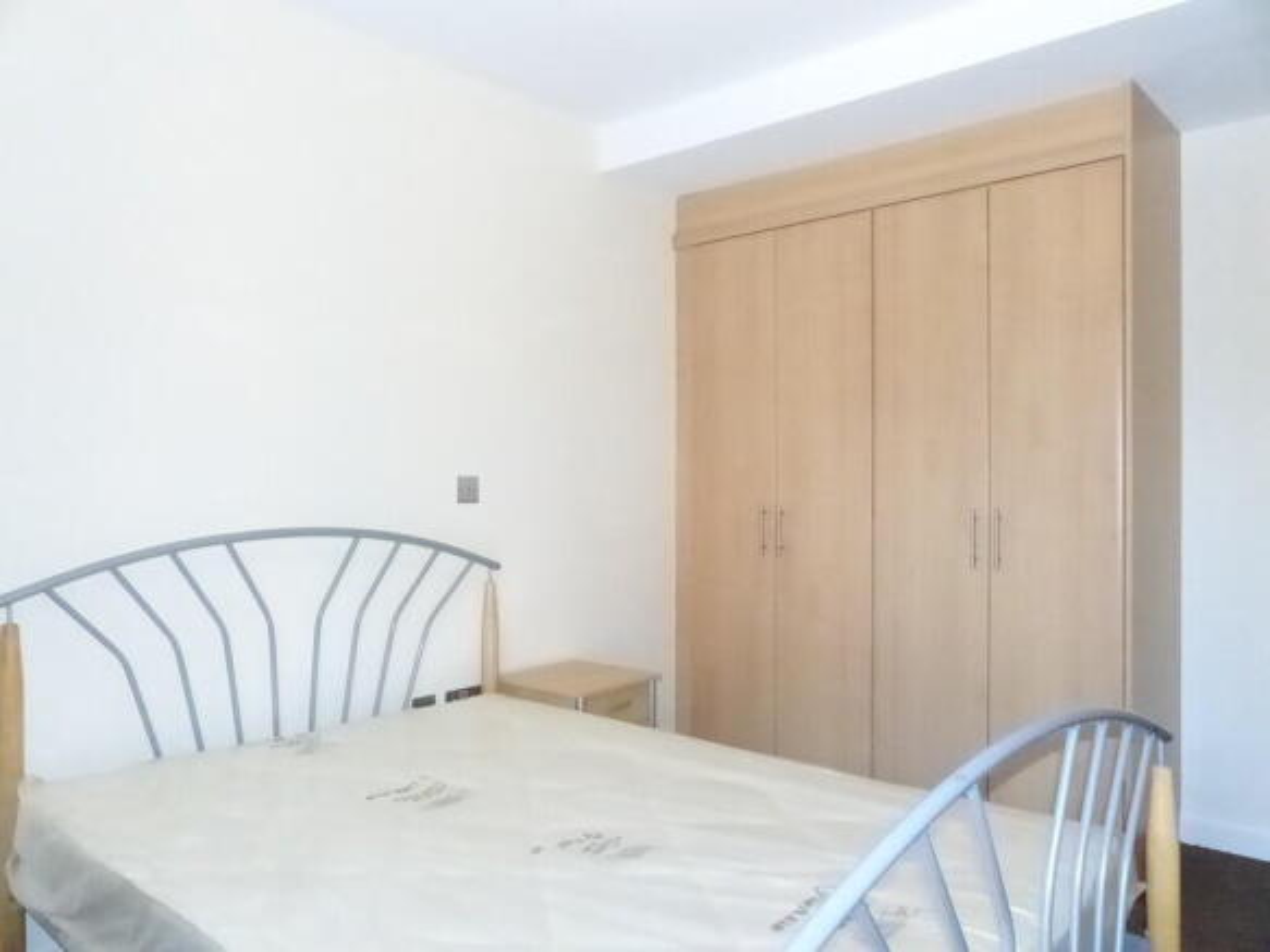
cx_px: 635
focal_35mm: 25
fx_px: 917
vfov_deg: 54.9
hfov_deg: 69.4
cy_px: 476
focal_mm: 4.5
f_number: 4
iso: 3200
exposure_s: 1/400
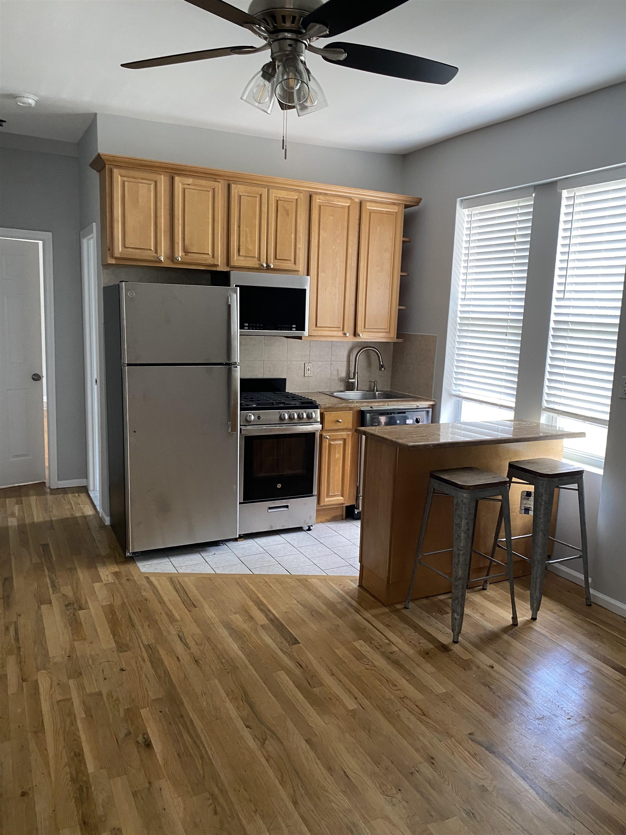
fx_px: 627
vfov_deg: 67.3
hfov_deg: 53.1
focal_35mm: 26
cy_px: 418
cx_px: 313
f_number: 1.8
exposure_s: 1/60
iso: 160
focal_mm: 4.25
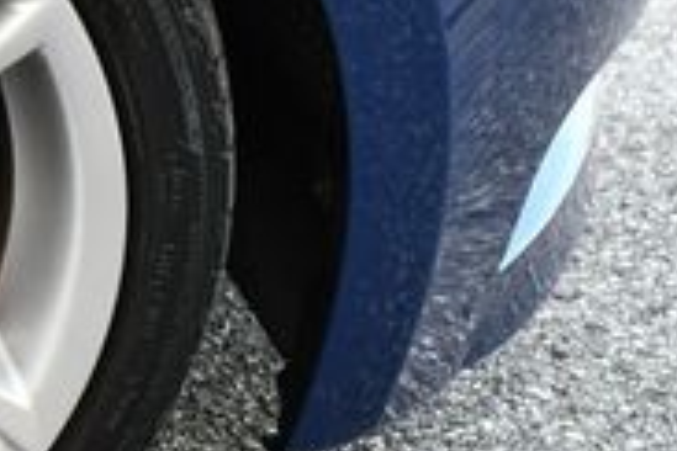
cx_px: -329
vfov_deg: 10.8
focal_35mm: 126
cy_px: 78
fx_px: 2369
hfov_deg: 15.1
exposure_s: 1/250
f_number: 4
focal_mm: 18
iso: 400
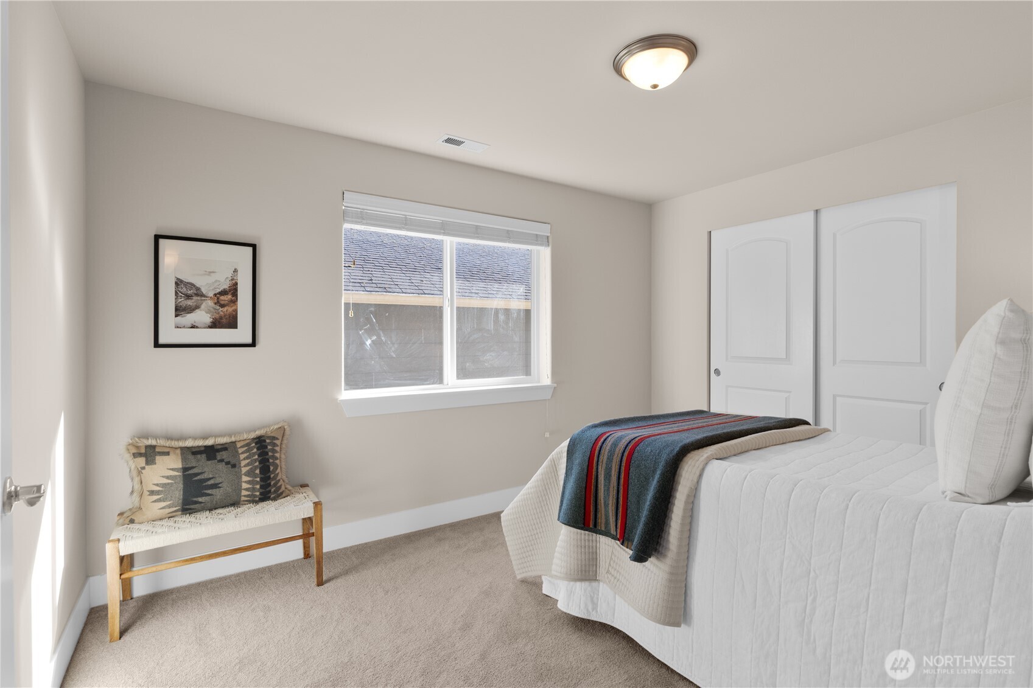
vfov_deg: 73.7
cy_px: 344
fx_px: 459
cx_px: 516
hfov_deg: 96.7
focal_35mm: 16
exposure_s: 1/6
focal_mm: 16
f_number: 9
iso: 320
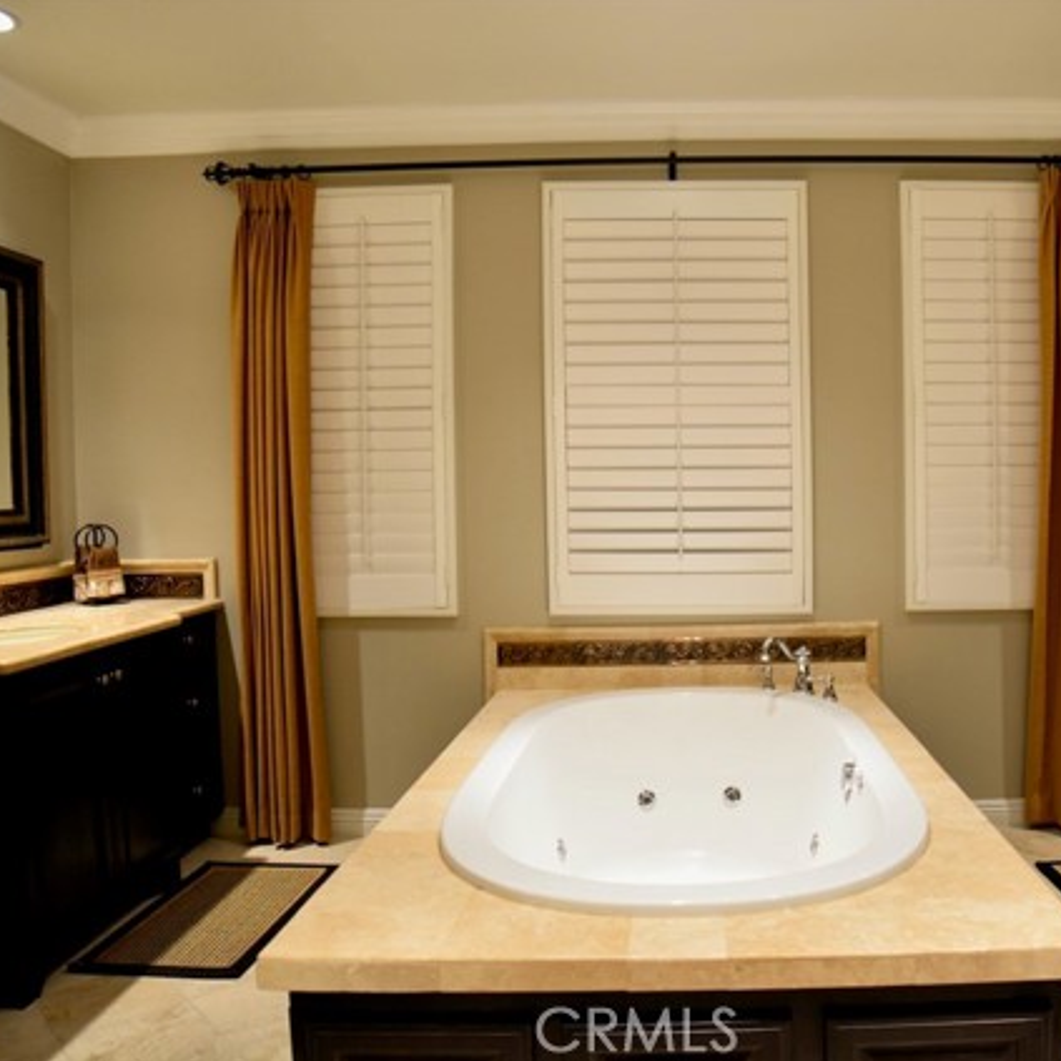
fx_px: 936
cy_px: 530
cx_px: 692
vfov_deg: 59.1
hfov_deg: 58.0
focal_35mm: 27
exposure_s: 1/50
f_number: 3.5
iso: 800
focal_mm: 14
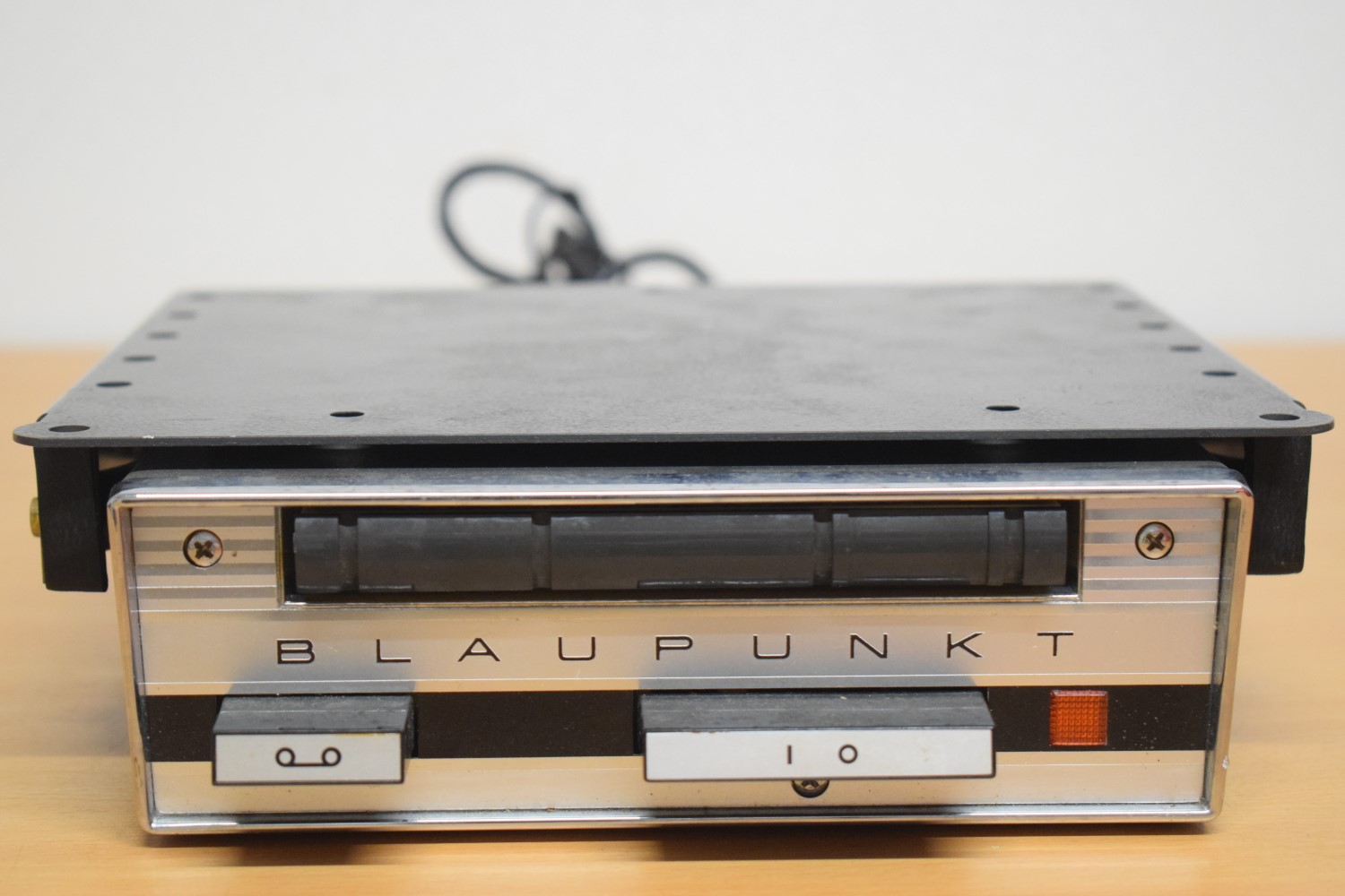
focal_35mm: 75
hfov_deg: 27.0
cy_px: 448
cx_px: 672
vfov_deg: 18.2
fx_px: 2802
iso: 3200
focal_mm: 50
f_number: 5.6
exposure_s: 1/125
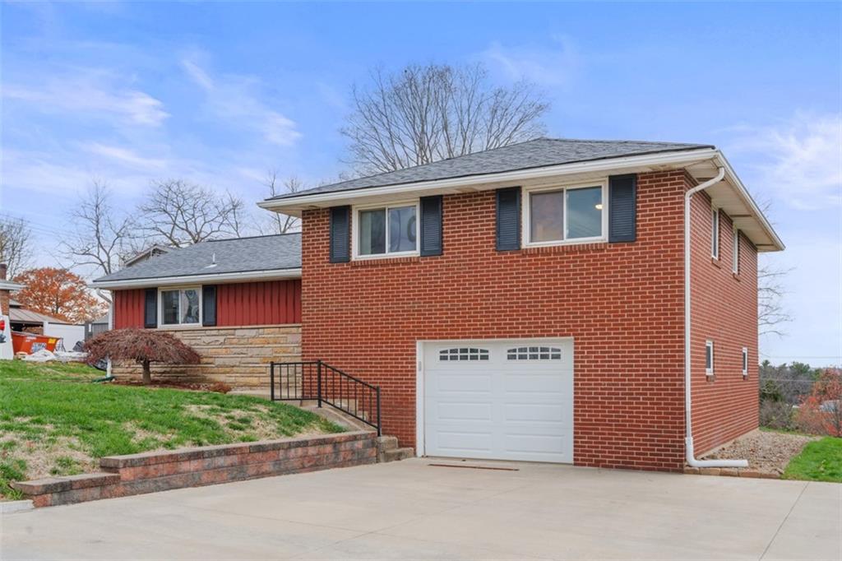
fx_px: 818
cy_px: 280
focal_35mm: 35
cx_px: 421
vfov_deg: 37.8
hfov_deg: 54.4
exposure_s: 1/60
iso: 400
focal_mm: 35
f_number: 8
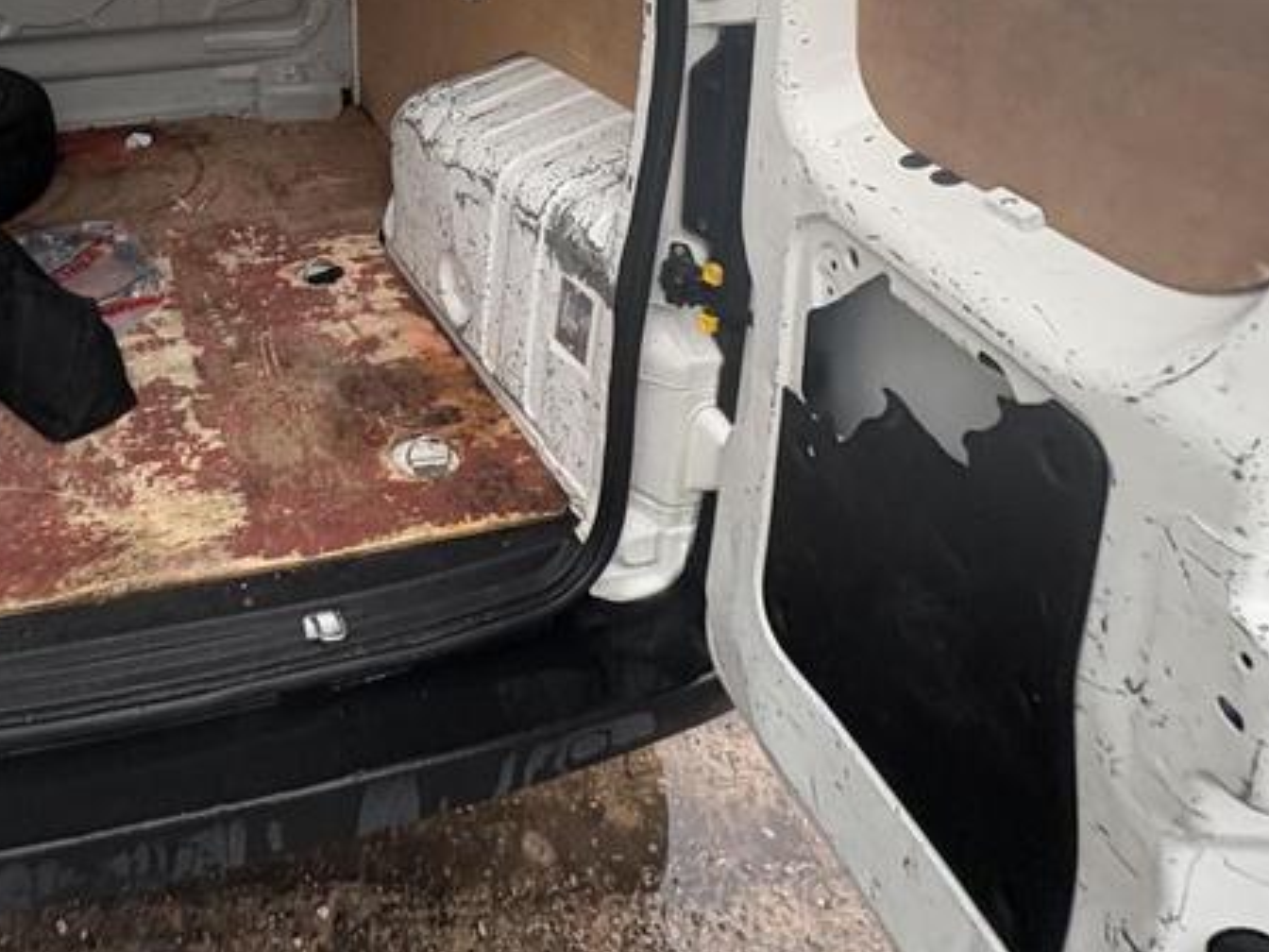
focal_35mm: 28
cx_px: 181
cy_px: 26
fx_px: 1026
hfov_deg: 56.7
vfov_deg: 43.5
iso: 250
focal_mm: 2.22
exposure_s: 1/77
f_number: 2.2
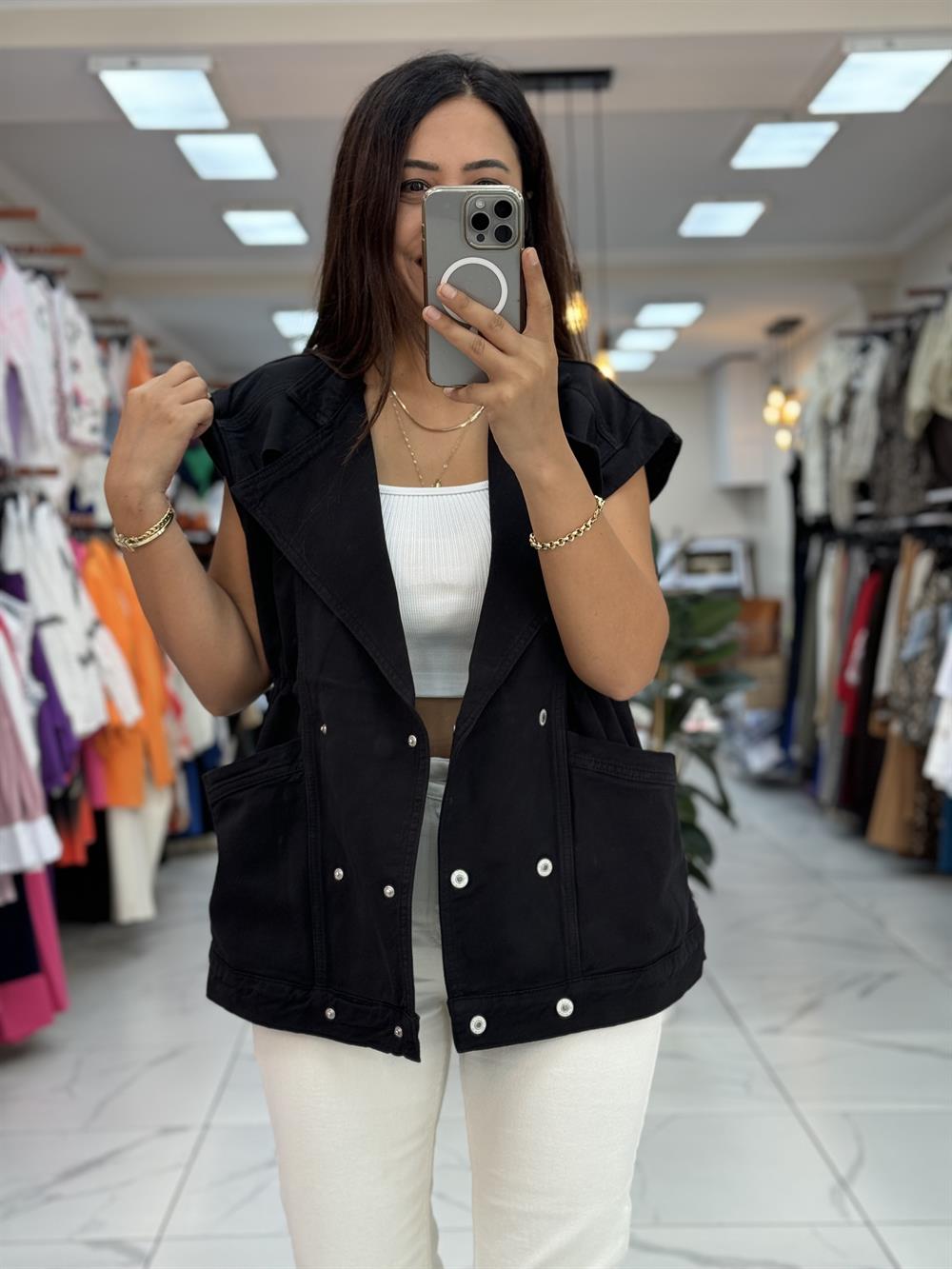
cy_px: 634
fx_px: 1760
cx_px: 476
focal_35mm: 48
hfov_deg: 30.3
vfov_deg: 39.7
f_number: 1.78
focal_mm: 6.76
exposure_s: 1/100
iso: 125
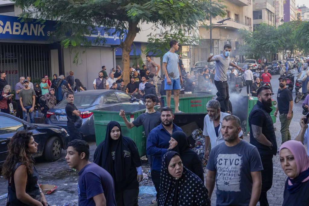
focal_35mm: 35
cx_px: 154
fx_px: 300
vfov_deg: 37.9
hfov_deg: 54.4
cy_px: 103
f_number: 4.5
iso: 800
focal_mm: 35
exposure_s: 1/640
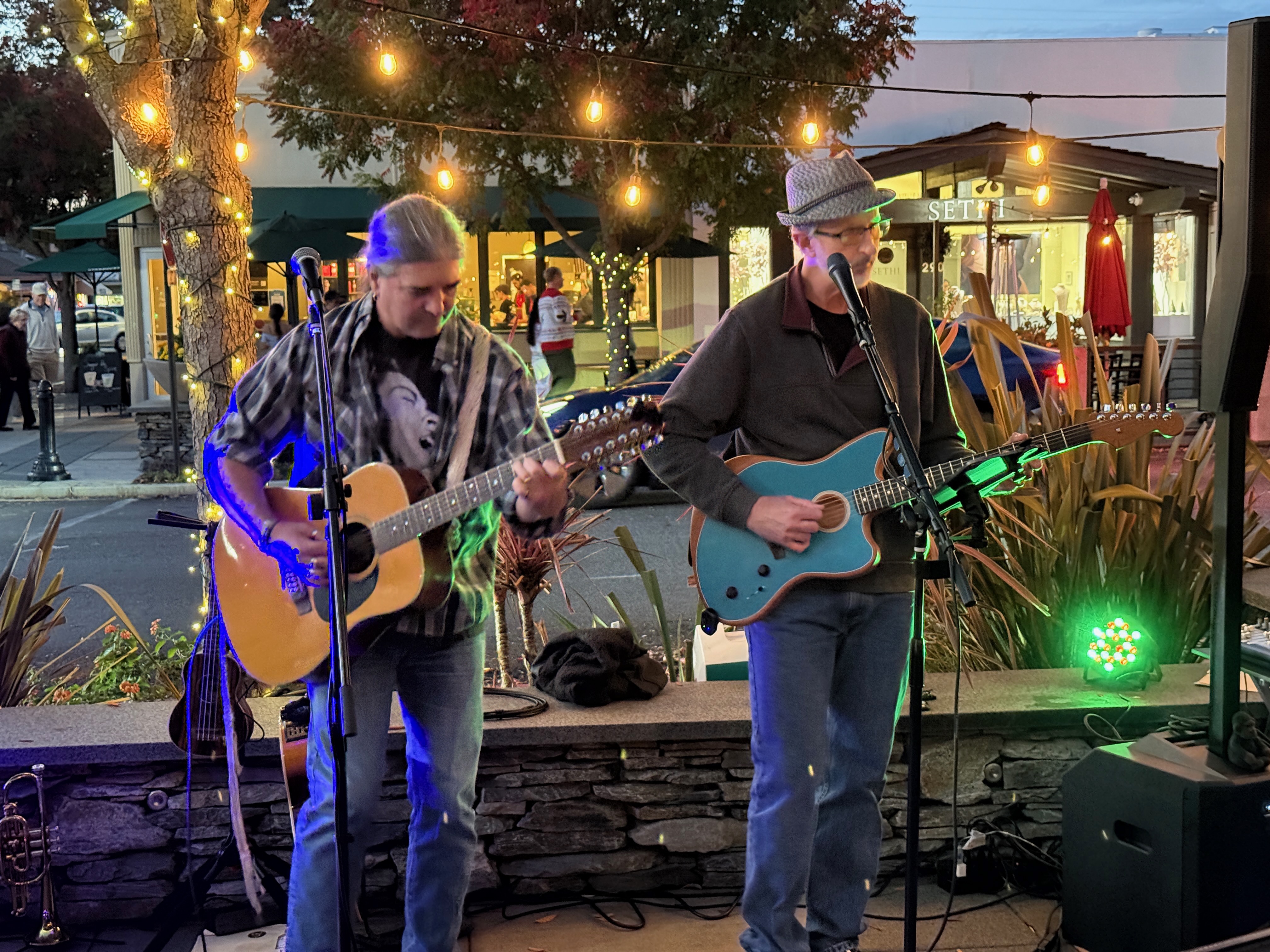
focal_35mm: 48
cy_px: 476
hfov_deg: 39.7
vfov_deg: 30.3
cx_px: 635
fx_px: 1761
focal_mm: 6.76
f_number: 1.78
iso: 640
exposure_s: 1/24
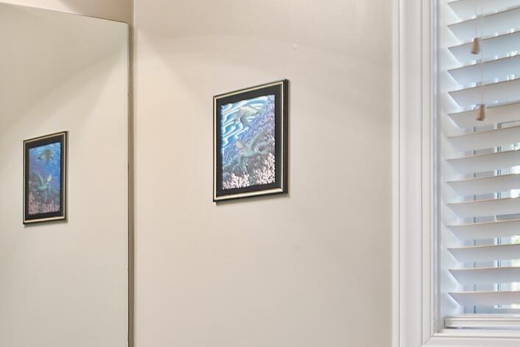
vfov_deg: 19.5
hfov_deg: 25.9
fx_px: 982
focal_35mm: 68
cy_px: 340
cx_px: -133
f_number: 4.8
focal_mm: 11
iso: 100
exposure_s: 1.3
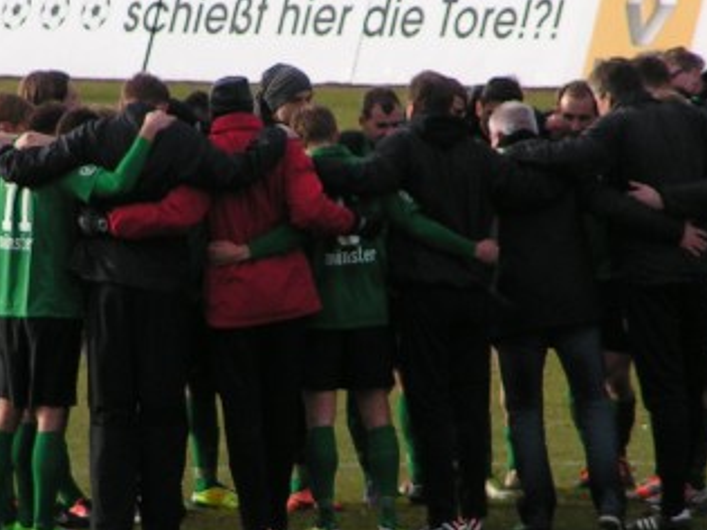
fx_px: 19722
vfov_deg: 1.5
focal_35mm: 966
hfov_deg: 2.1
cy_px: 202
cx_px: 233
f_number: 4
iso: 50
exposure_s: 1/400
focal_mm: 58
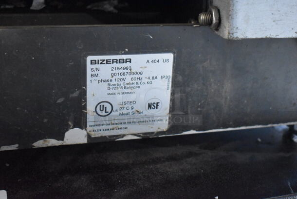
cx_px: 148
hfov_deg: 38.8
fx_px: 421
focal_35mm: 51
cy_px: 100
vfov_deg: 26.5
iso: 11400
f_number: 4.5
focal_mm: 34
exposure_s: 1/125
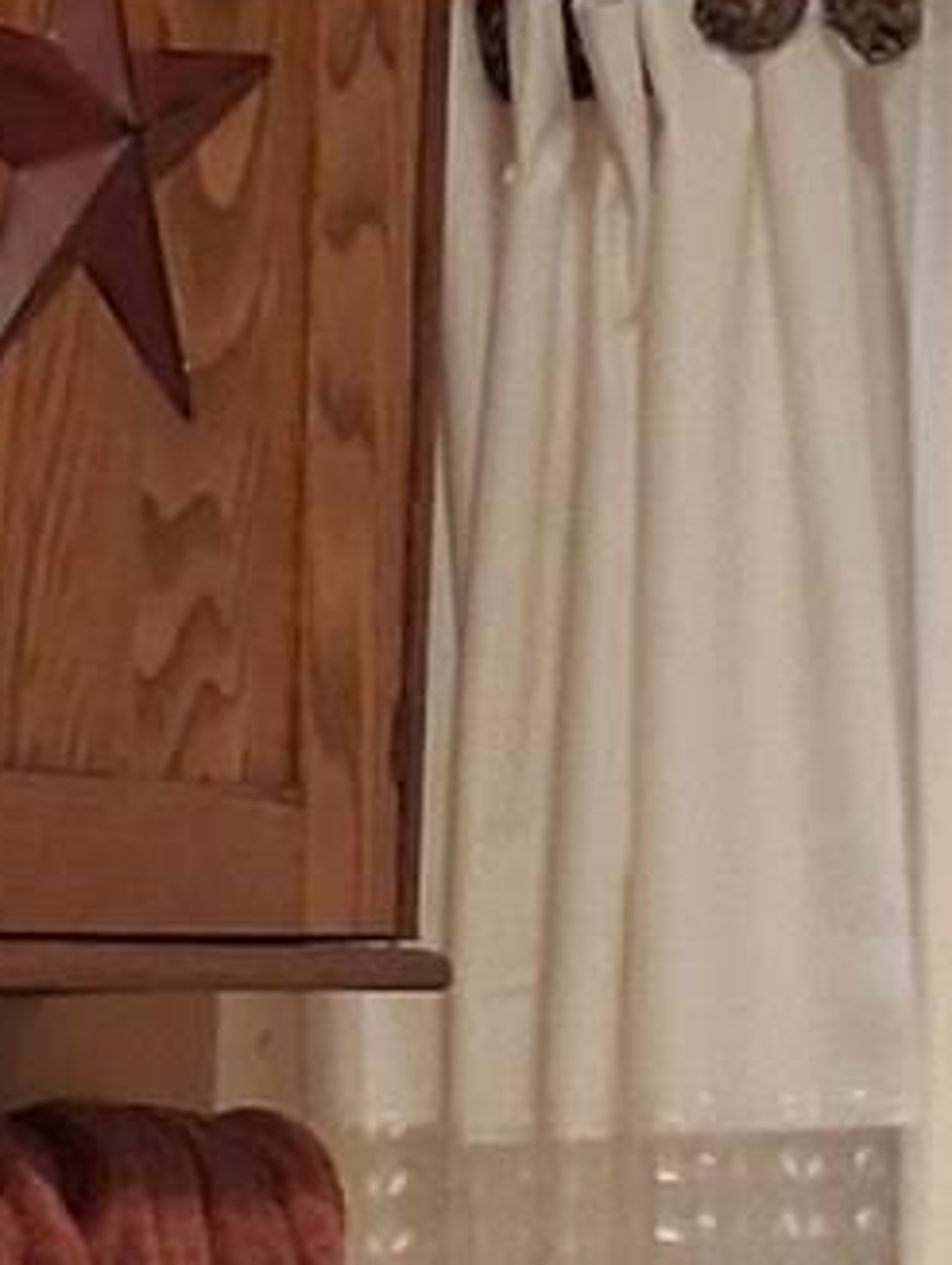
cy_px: 1988
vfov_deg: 10.4
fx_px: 6697
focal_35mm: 183
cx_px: -1018
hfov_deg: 7.7
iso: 400
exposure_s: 1/40
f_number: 1.8
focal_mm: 3.98
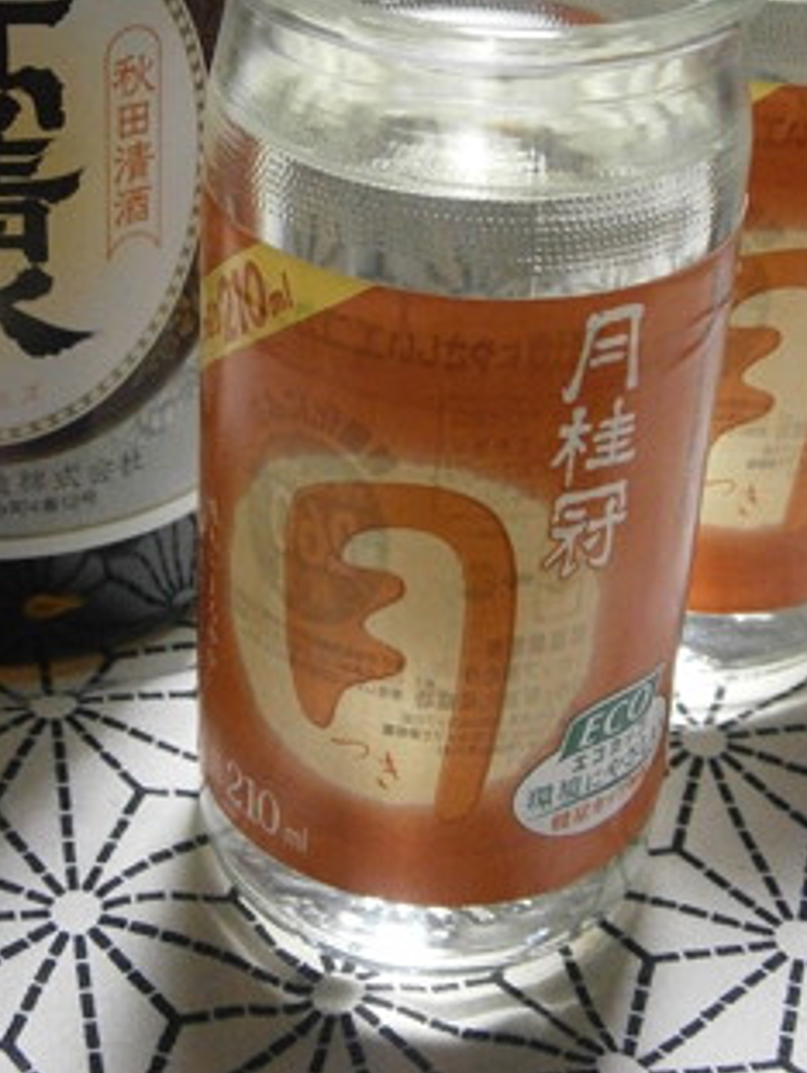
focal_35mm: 68
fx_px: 2109
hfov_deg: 21.6
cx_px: 355
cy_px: 307
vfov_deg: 28.2
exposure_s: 1/20
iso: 800
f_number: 3.4
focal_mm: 8.3
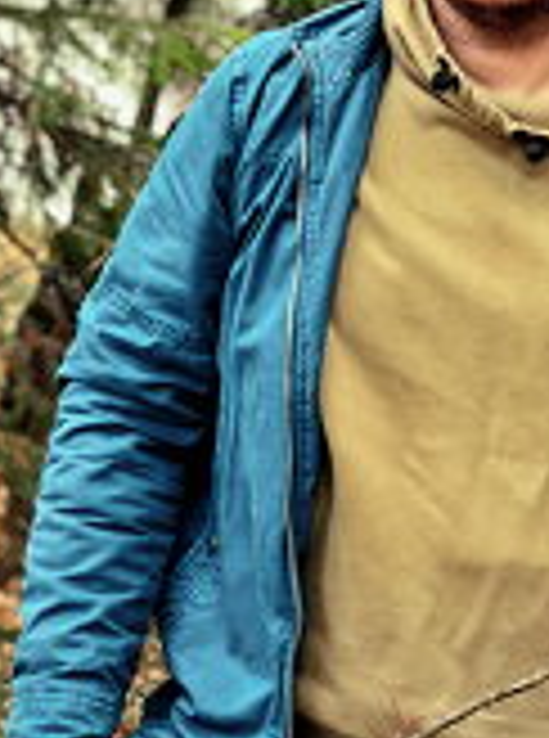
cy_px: 90
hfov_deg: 13.3
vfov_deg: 17.7
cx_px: 515
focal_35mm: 110
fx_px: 2338
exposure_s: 1/60
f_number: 2.4
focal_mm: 6
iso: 25
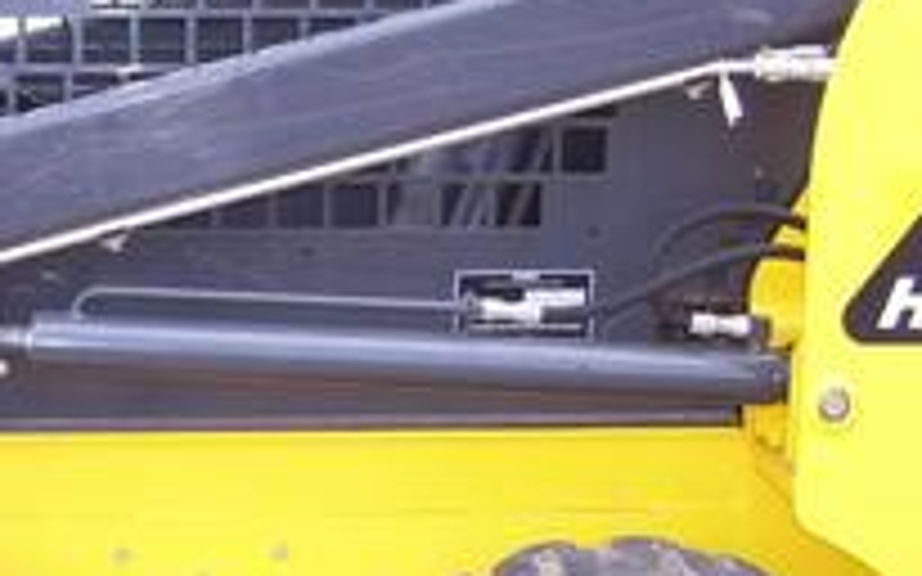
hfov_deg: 22.0
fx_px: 2336
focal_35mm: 93
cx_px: 189
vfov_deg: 14.0
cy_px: 313
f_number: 2.7
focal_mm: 6
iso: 80
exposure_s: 1/250
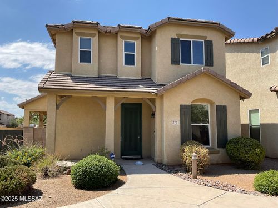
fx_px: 233
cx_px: 139
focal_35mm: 29
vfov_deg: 48.2
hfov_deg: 61.7
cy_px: 104
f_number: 1.8
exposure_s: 1/1412
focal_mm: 3
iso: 16
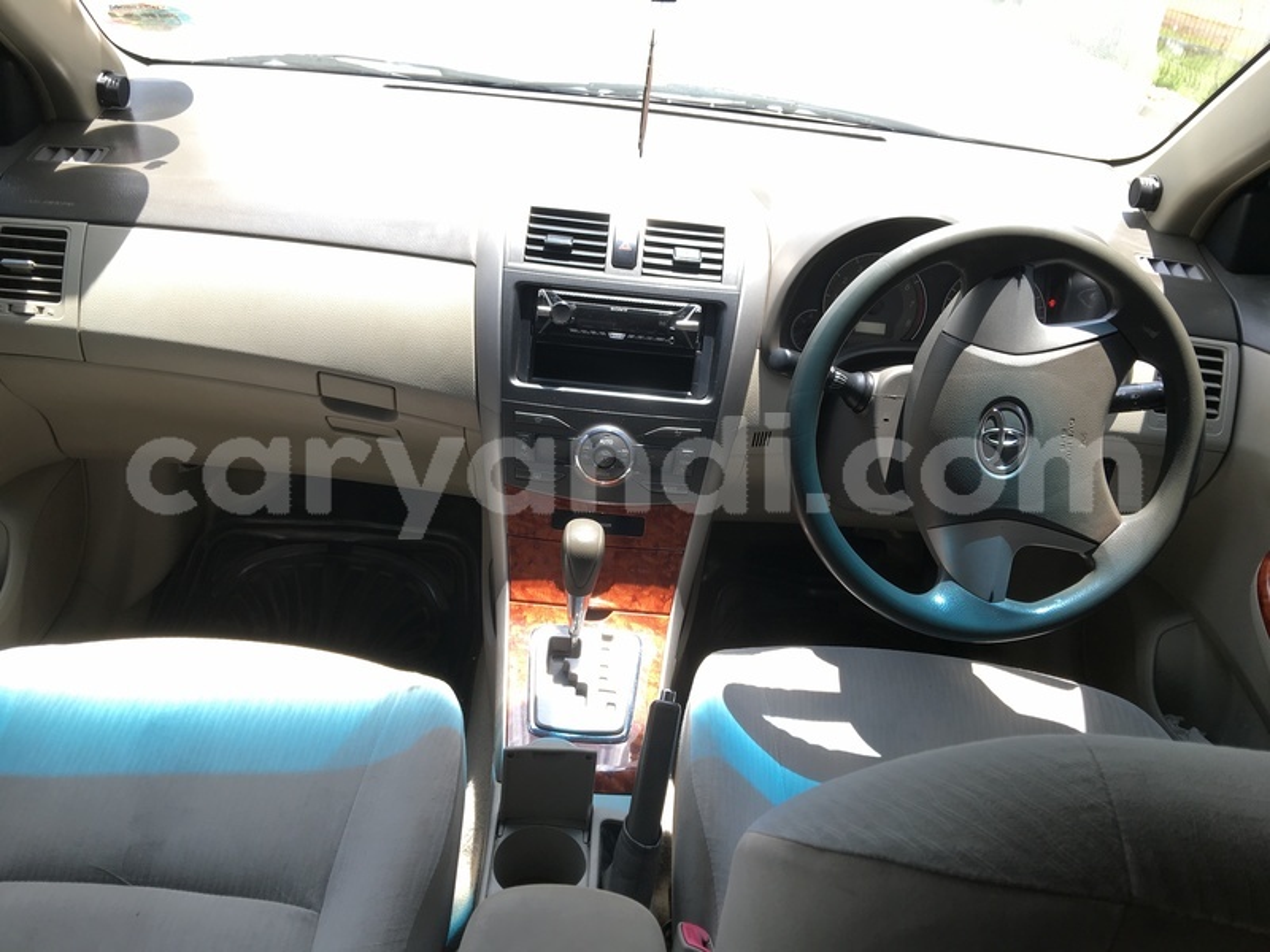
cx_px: 635
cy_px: 476
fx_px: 1064
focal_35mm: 29
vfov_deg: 48.2
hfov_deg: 61.7
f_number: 2.2
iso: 25
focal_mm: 4.15
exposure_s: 1/163
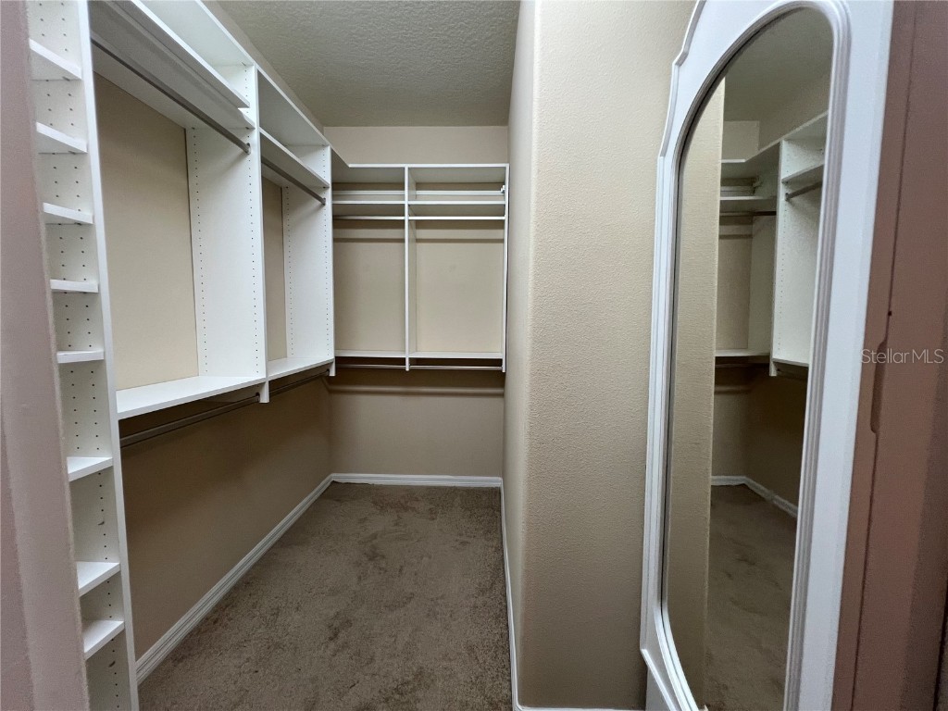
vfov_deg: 89.9
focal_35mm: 13
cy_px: 356
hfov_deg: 106.2
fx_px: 356
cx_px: 474
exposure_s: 1/120
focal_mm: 1.57
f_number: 1.8
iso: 250
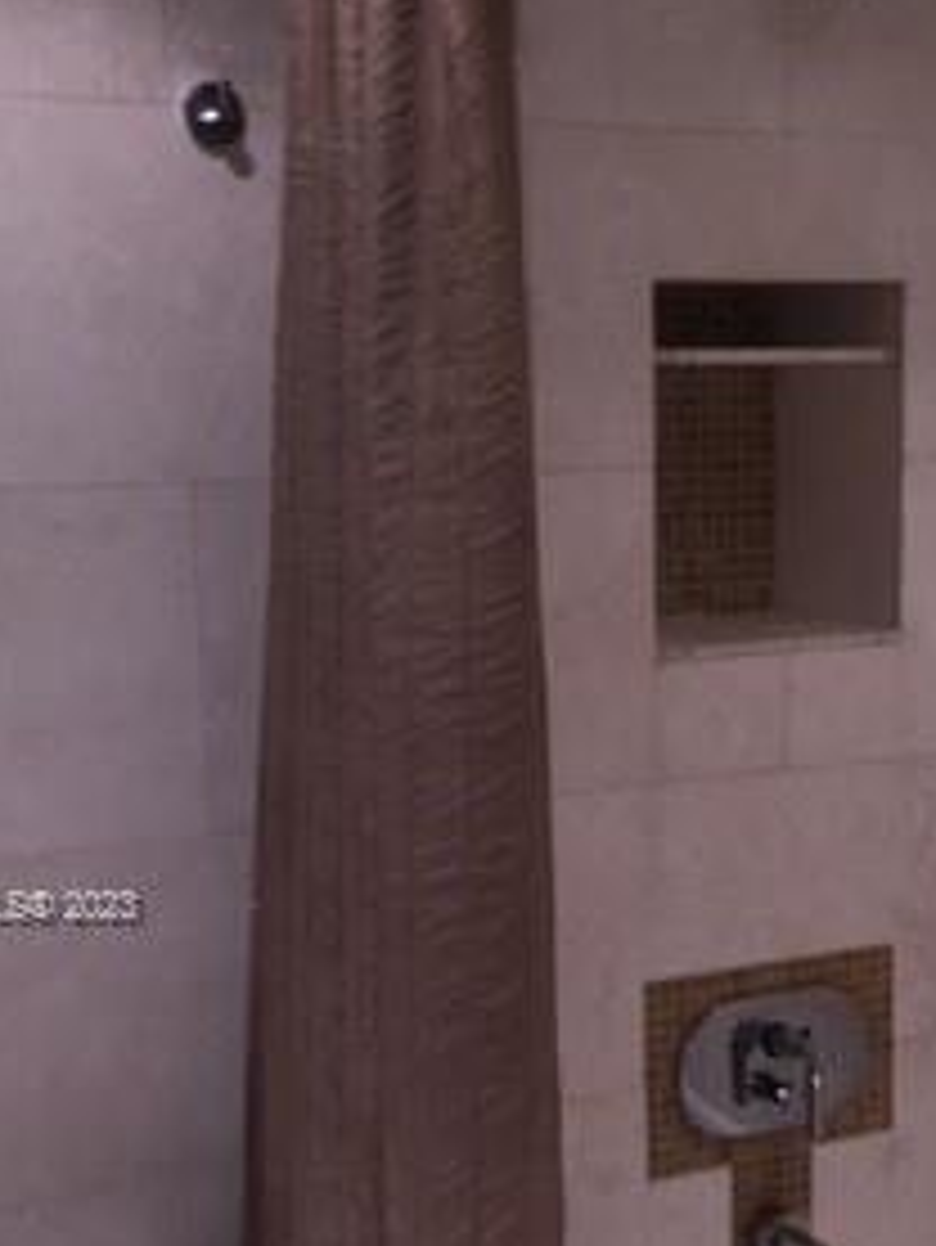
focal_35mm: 67
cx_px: 702
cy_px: 909
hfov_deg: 21.8
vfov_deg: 28.6
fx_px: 2414
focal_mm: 4.15
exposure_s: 1/30
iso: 32
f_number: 2.2
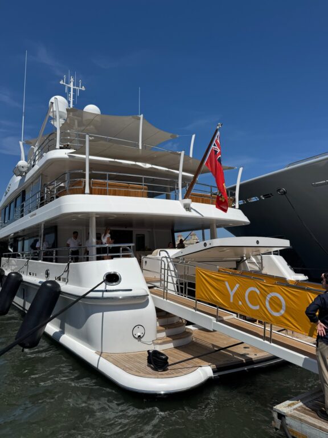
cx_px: 164
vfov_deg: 71.6
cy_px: 219
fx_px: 303
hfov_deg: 56.8
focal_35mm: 24
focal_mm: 6.76
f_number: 1.78
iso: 80
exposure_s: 1/10417
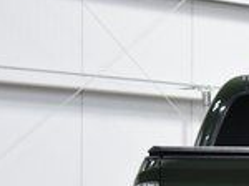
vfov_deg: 6.6
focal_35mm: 222
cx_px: 365
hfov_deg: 8.7
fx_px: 1594
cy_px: 248
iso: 1600
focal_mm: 36
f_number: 5.6
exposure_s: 1/60
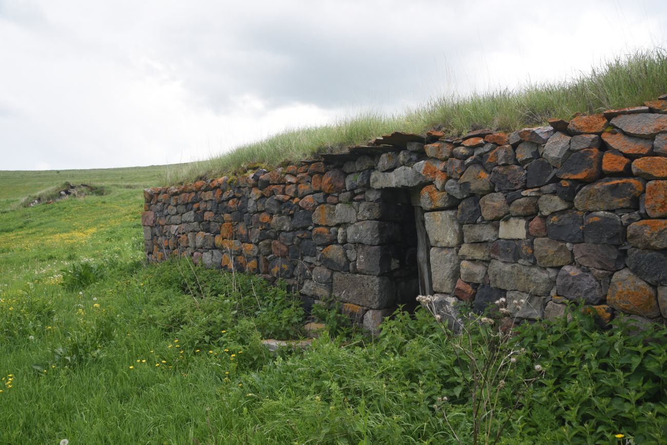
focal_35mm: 50
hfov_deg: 39.6
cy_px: 222
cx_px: 334
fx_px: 926
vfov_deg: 27.0
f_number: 9
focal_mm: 50
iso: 200
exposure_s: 1/125
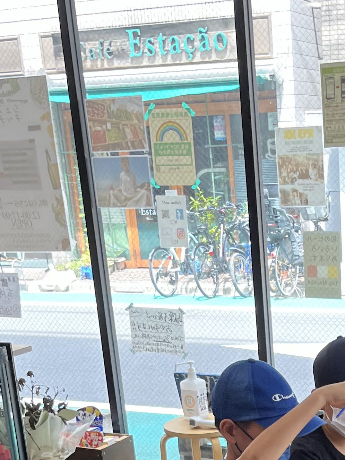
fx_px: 1050
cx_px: 346
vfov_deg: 21.9
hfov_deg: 18.2
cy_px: 617
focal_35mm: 79
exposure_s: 1/100
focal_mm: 5.1
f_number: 1.6
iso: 50
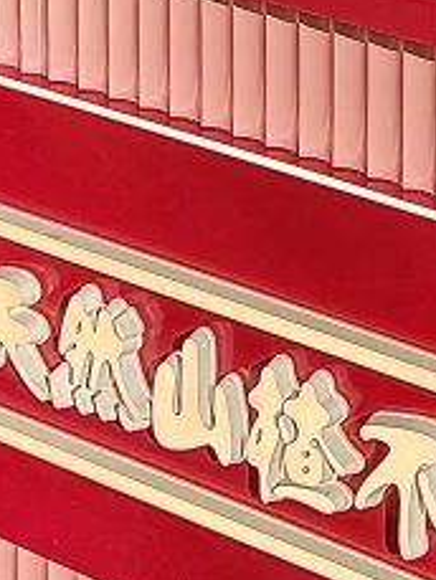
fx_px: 2534
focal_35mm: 151
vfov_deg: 12.1
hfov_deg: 9.6
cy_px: -420
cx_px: 588
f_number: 1.78
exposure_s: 1/671
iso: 100
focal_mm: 6.76
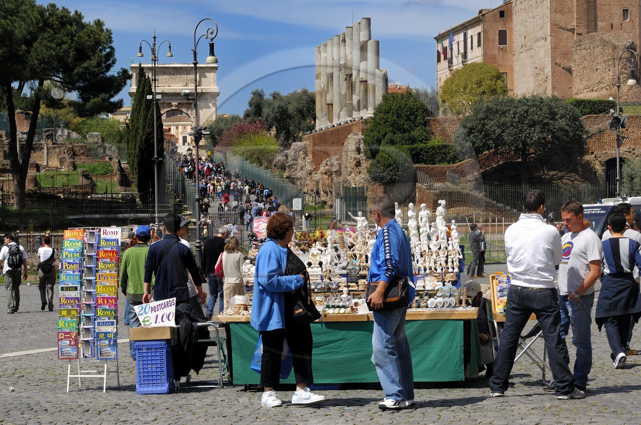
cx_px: 320
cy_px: 212
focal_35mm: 105
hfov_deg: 19.5
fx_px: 1867
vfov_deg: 13.0
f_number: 12
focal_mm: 70
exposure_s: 1/125
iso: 100
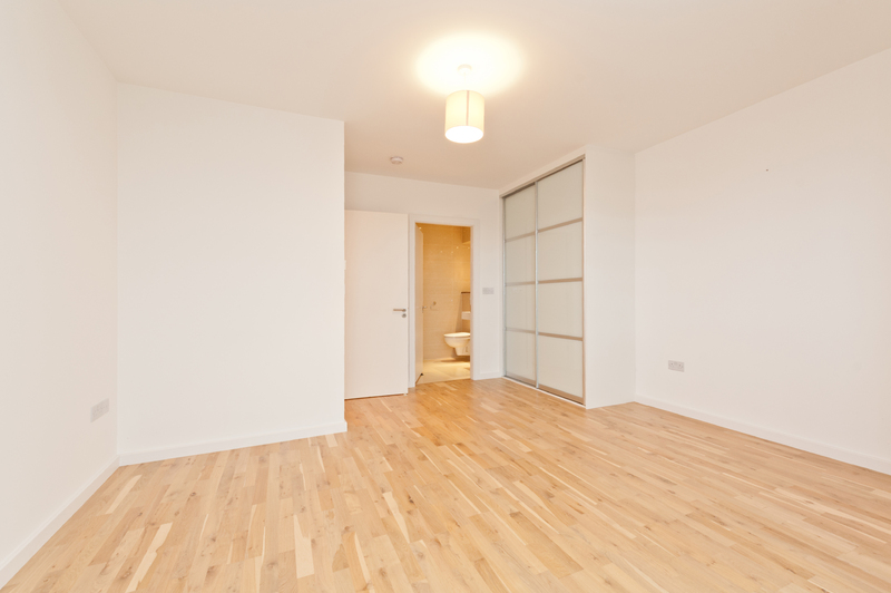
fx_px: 371
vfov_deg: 77.2
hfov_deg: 100.4
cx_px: 446
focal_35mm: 15
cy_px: 296
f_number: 7.1
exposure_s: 1/15
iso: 400
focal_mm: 15
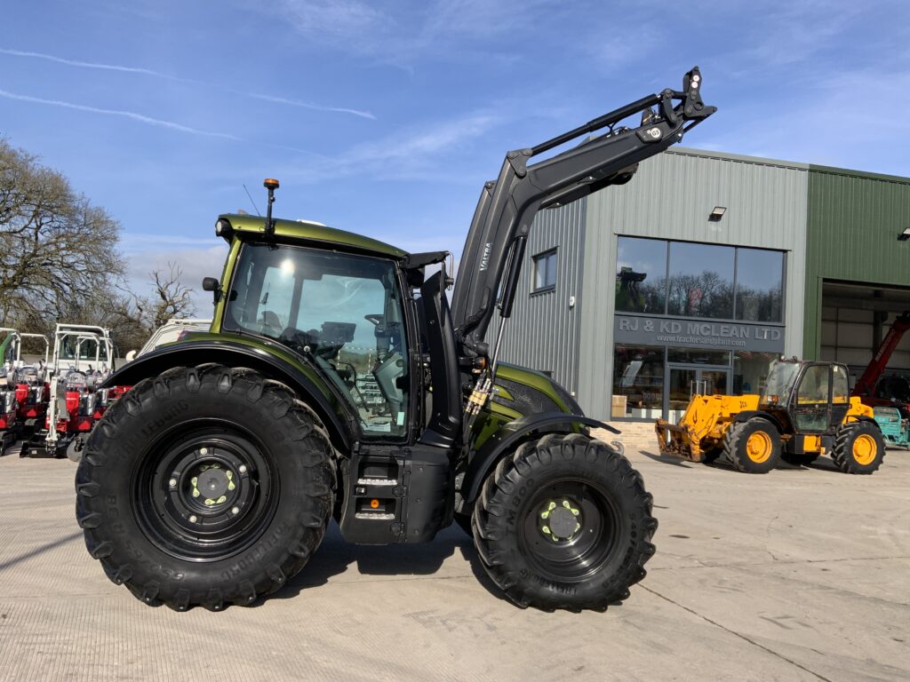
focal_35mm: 29
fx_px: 762
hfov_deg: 61.7
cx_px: 455
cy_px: 341
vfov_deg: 48.2
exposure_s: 1/1786
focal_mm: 3
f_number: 1.8
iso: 16
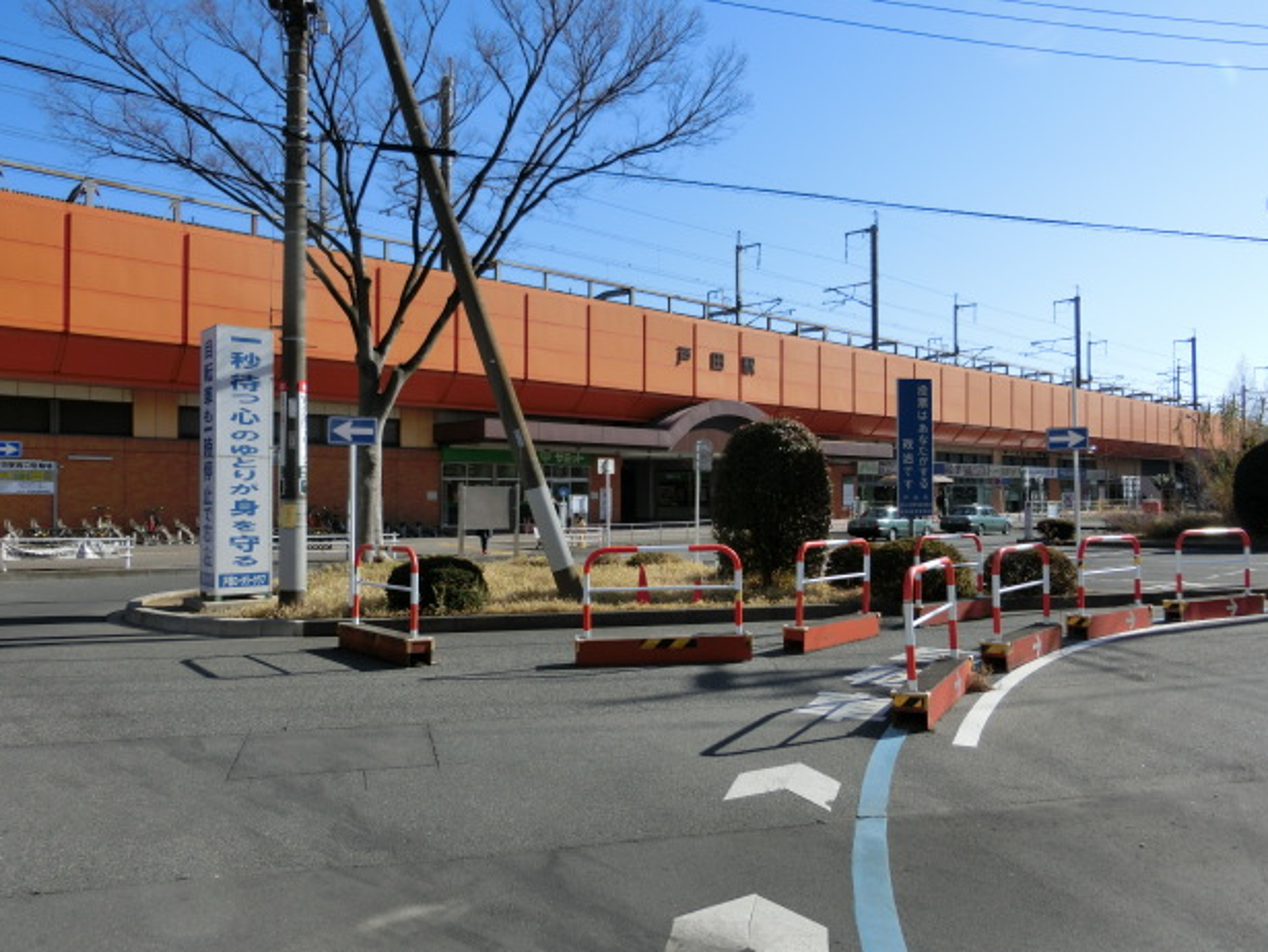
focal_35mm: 26
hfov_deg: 67.3
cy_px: 488
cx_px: 647
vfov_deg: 53.1
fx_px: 953
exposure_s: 1/1000
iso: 80
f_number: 3.5
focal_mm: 4.5
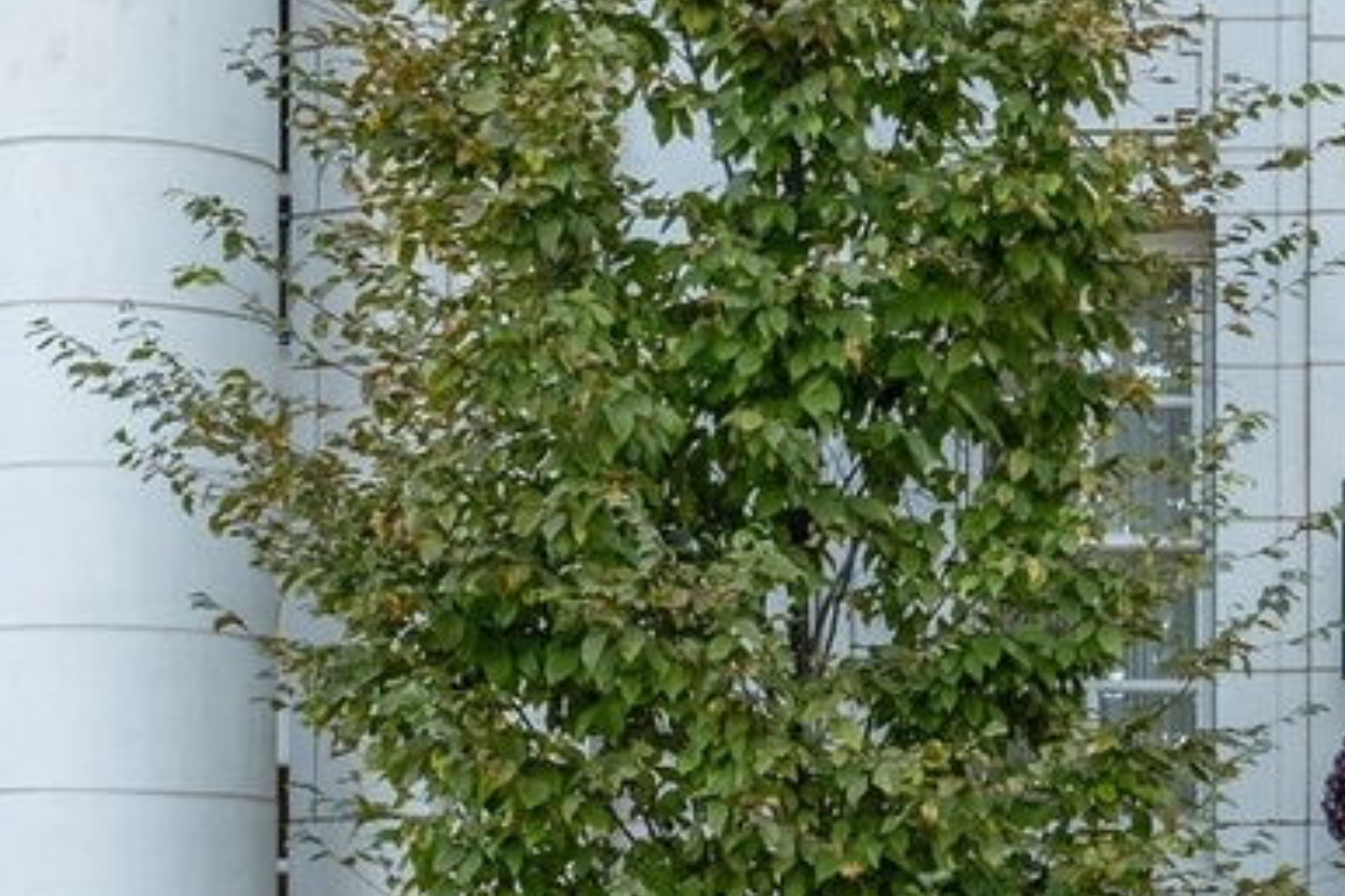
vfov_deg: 10.7
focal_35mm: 126
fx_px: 4705
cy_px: -73
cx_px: 2261
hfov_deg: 14.6
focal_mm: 20
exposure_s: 1/125
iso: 320
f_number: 9
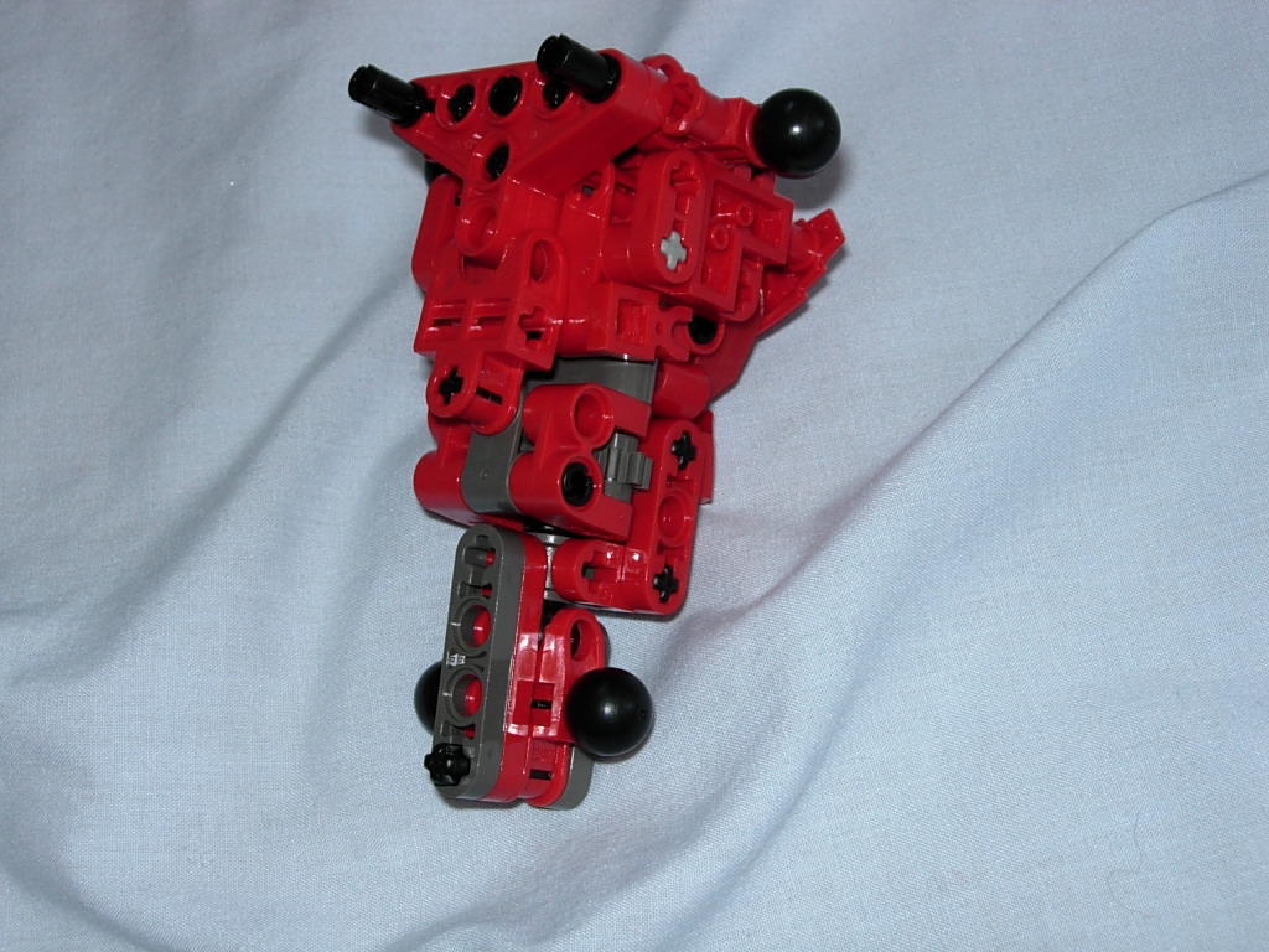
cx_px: 634
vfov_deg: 24.0
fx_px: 2236
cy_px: 476
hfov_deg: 31.7
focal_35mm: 61
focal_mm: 12.7
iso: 79
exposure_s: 1/32
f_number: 5.9
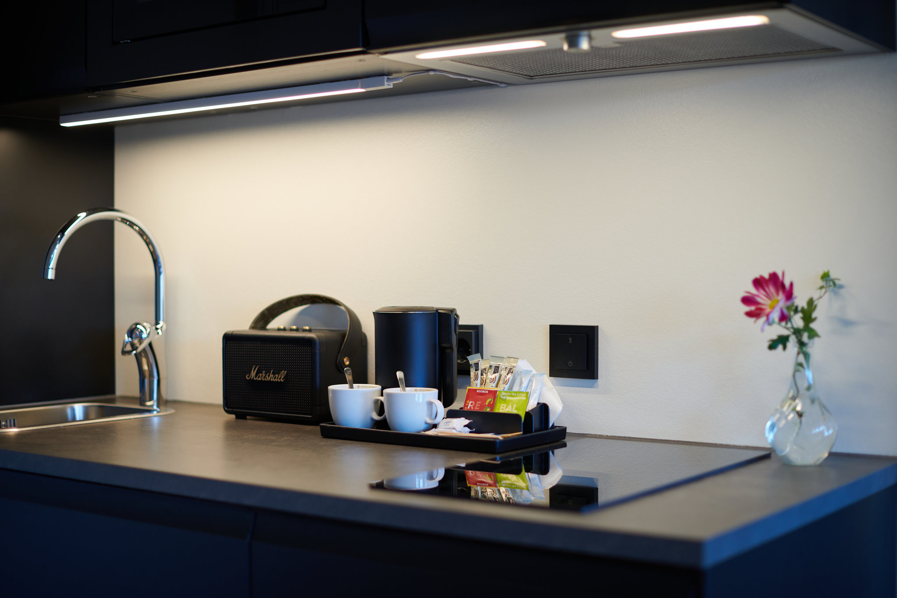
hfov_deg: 39.6
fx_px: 1246
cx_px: 448
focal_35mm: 50
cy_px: 299
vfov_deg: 27.0
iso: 250
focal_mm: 50
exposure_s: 1/160
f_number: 2
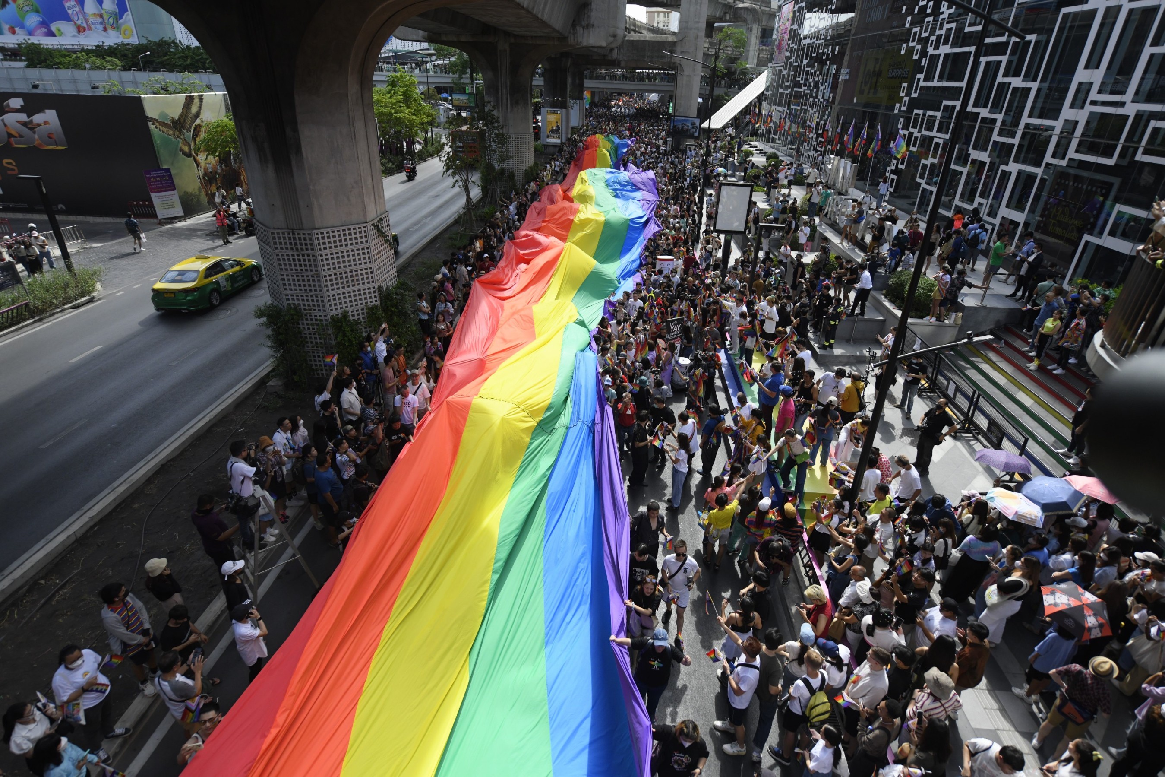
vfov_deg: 67.4
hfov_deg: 90.0
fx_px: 582
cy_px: 388
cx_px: 582
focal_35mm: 18
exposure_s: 1/6400
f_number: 4
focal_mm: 18
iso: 1250
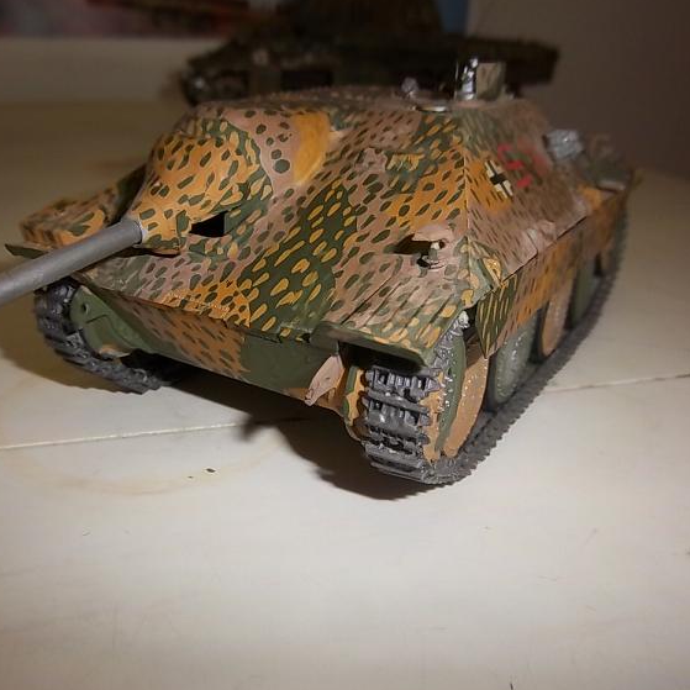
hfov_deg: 48.0
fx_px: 767
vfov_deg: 48.5
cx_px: 260
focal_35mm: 34
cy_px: 348
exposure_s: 1/30
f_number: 3.5
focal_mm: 5.1
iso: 64
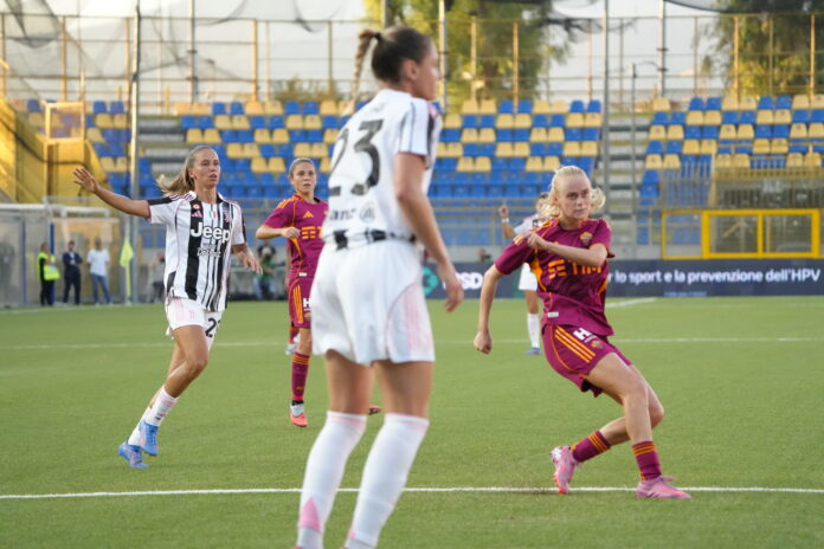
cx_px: 412
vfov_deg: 6.9
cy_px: 274
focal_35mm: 200
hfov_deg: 10.3
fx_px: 4577
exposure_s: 1/2500
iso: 8000
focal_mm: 200
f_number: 5.6
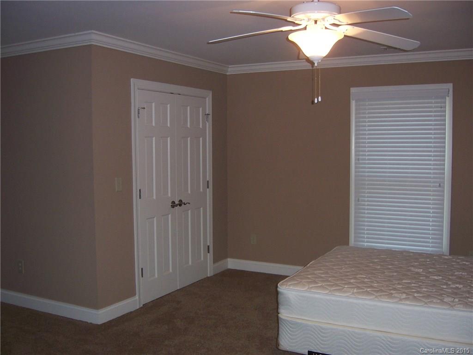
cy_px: 178
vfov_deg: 39.7
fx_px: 492
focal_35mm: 36
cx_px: 236
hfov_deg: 51.4
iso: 125
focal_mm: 6.2
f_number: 2.8
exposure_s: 1/60
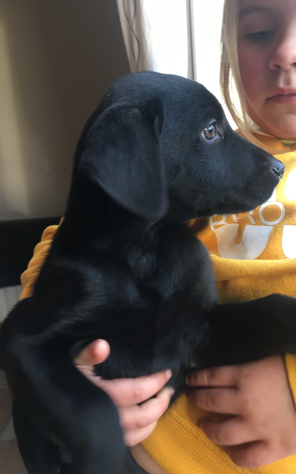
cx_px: 154
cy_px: 238
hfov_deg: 40.6
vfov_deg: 61.2
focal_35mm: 31
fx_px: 400
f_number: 2.2
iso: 80
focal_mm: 4.15
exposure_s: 1/33
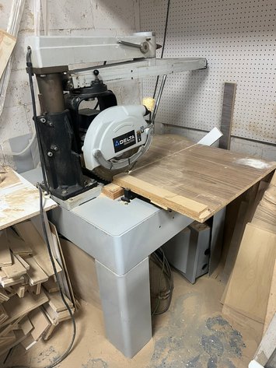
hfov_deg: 53.1
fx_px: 276
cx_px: 138
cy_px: 184
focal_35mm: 26
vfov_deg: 67.3
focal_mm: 5.7
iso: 160
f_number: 1.5
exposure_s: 1/60
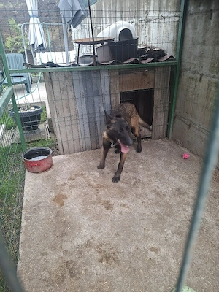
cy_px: 146
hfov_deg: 58.9
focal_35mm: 23
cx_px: 110
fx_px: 194
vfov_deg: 73.9
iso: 250
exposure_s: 1/100
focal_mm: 5.54
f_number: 1.8
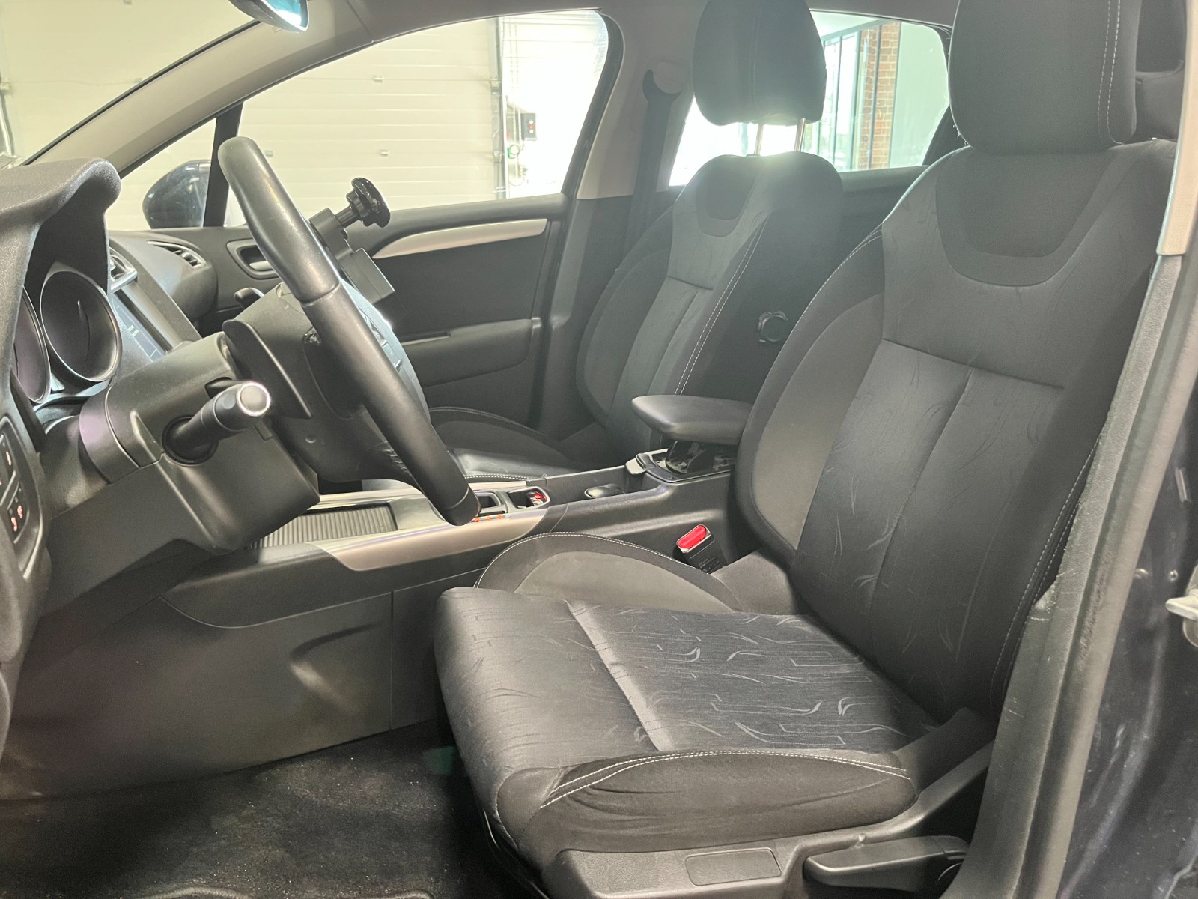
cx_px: 599
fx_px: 900
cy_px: 450
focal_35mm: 26
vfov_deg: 53.1
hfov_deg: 67.3
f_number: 1.6
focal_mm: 5.1
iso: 500
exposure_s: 1/33
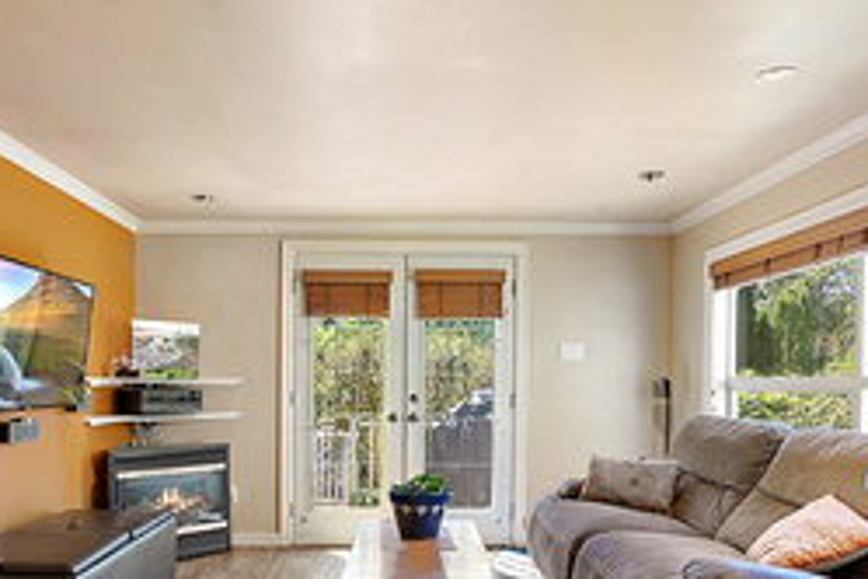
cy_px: 394
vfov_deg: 45.6
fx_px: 675
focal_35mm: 28
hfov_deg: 65.2
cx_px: 375
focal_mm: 16
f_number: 7.1
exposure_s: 1/3
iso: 320
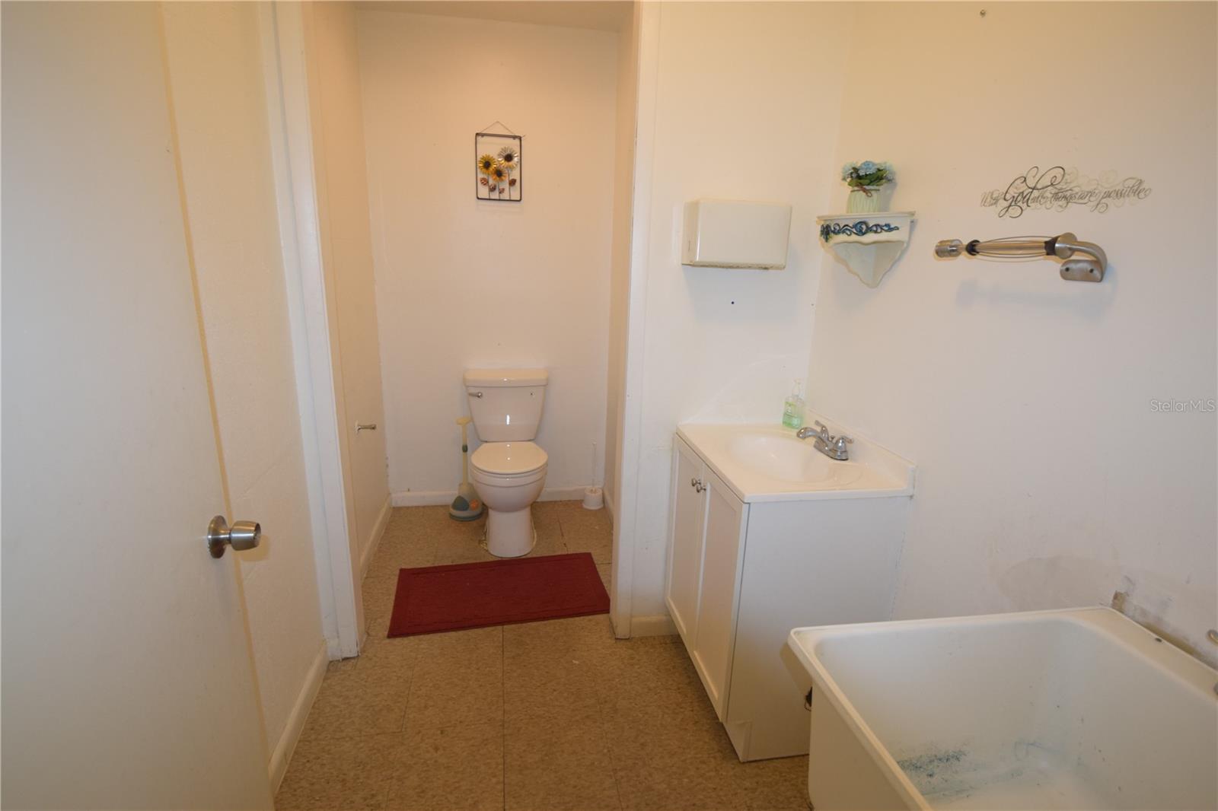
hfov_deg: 95.0
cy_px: 406
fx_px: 558
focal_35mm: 16
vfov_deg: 72.0
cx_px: 609
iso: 720
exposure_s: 1/60
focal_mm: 11
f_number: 3.5
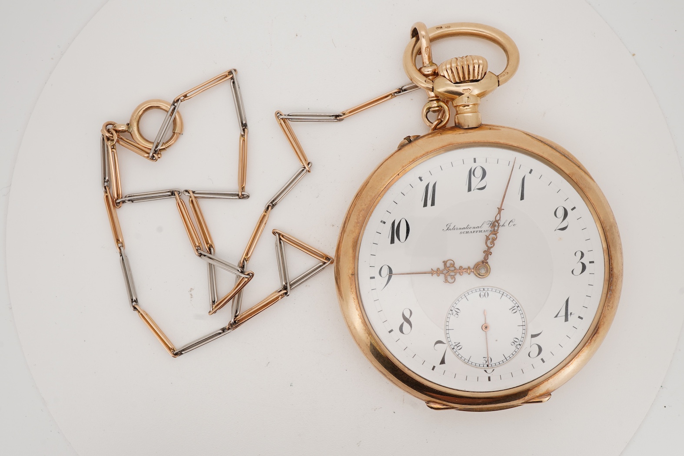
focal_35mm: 45
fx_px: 855
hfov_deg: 43.6
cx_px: 342
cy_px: 228
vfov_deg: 29.9
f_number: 22
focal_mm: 30
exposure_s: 1/160
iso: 160
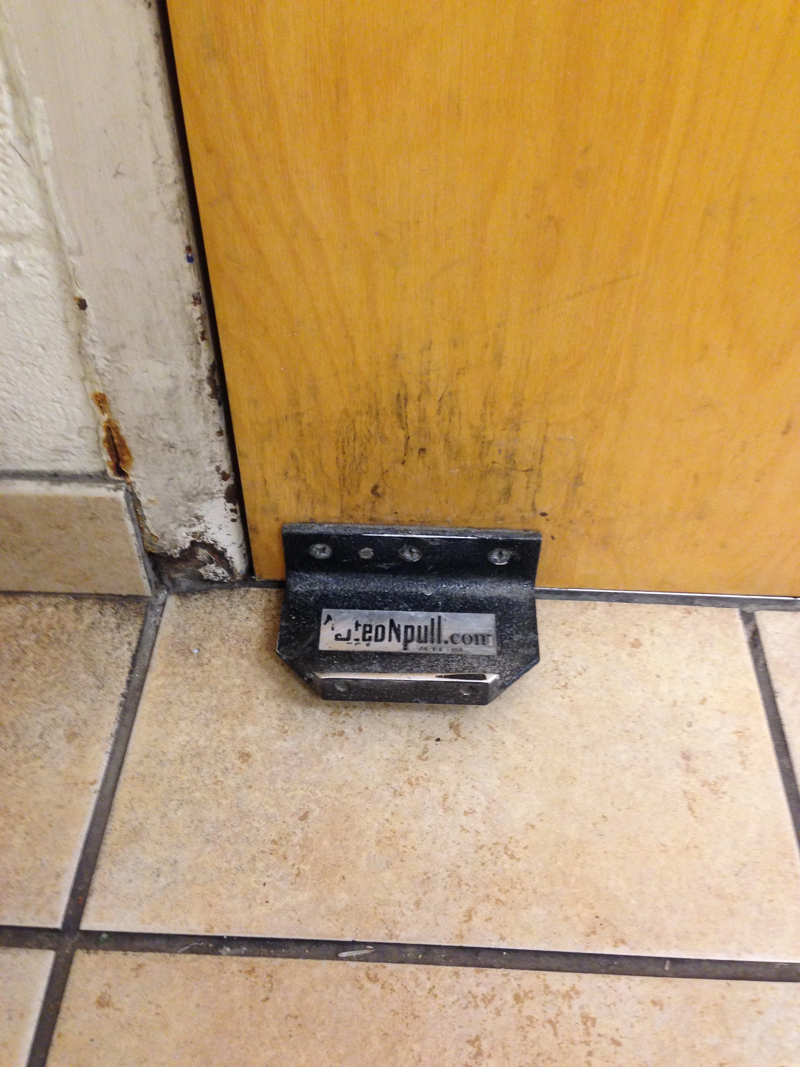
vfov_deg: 55.4
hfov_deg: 42.9
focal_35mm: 33
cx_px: 400
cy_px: 534
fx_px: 1017
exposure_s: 1/20
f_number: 2.4
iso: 160
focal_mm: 4.12
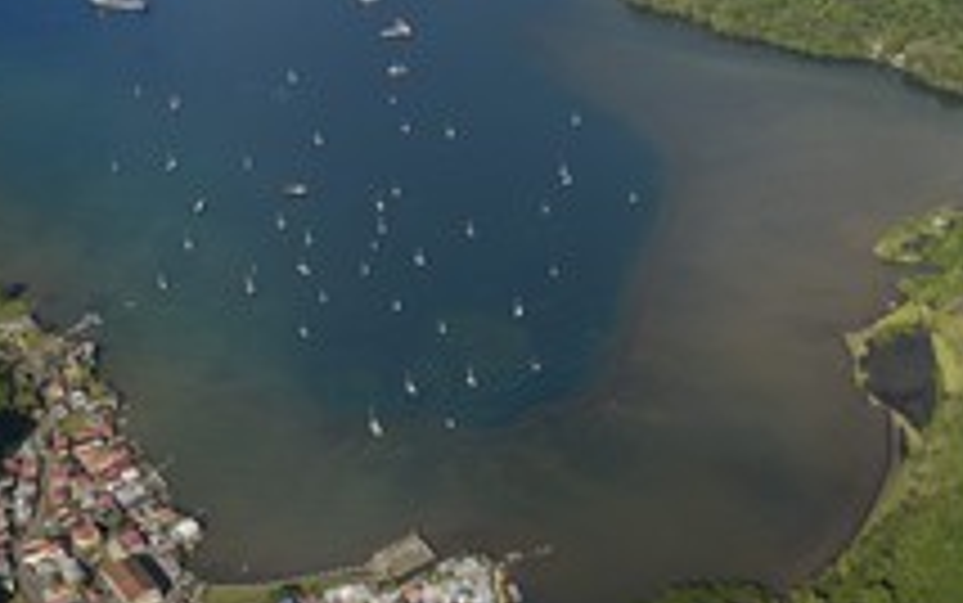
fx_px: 1418
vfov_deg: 23.9
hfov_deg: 36.3
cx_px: 770
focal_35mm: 54
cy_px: 194
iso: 200
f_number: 7.1
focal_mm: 27
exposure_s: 1/800
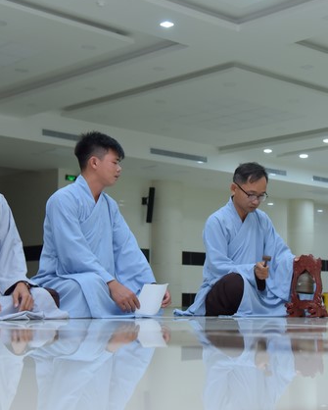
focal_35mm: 70
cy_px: 200
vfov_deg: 27.1
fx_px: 848
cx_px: 208
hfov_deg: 21.8
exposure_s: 1/160
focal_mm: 48
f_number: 5
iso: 1250
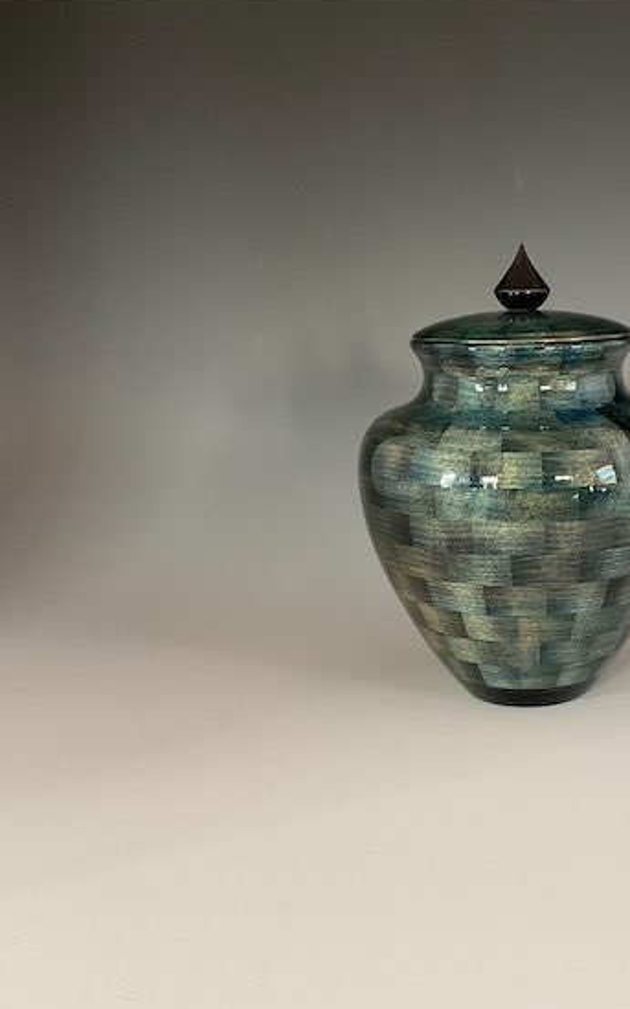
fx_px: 1154
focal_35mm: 42
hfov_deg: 29.8
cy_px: 506
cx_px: 511
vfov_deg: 47.2
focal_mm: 3
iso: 125
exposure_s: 1/60
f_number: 1.8
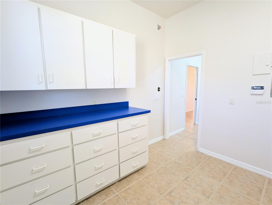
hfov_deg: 94.4
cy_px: 102
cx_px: 136
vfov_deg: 78.2
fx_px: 126
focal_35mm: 16
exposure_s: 1/30
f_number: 2.2
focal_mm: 2.35
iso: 62
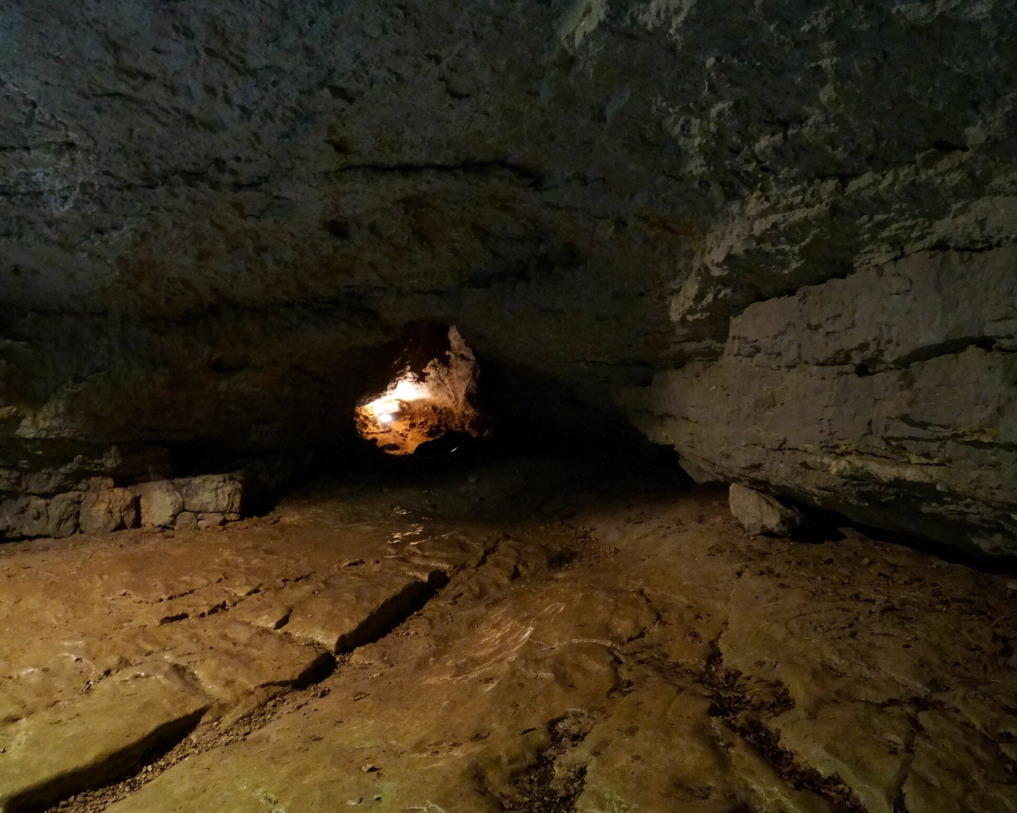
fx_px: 843
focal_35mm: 28
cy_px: 421
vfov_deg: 51.5
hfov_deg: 62.2
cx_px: 510
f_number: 9
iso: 32000
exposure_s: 1/30
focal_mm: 24
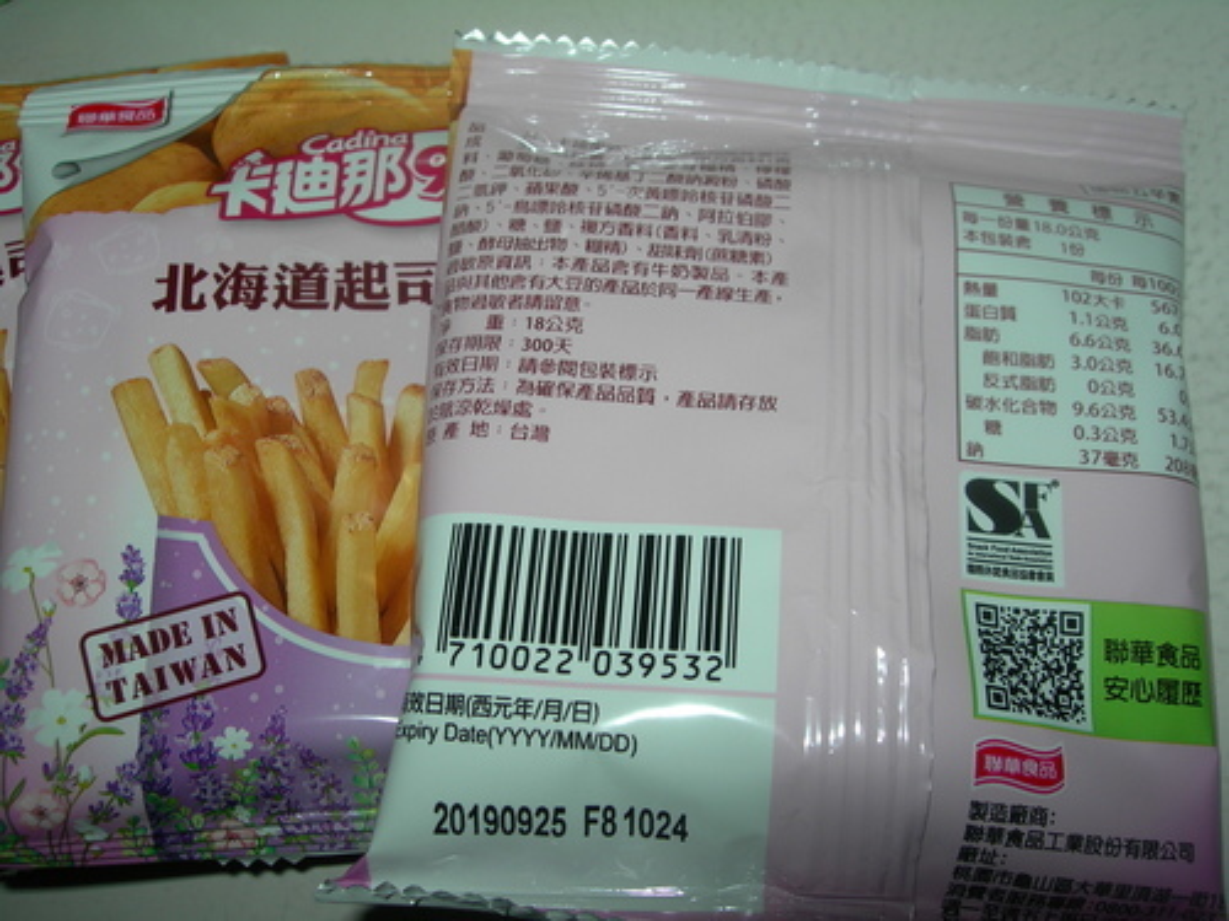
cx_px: 614
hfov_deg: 49.0
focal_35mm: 38
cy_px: 460
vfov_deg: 37.7
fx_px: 1349
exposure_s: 1/60.1
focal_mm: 7.8
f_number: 4.8
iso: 50
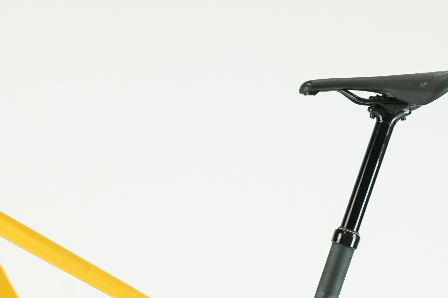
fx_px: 1978
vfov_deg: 8.5
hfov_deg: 12.9
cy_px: 406
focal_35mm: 159
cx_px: 128
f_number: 6.3
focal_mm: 51
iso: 2500
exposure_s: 1/200
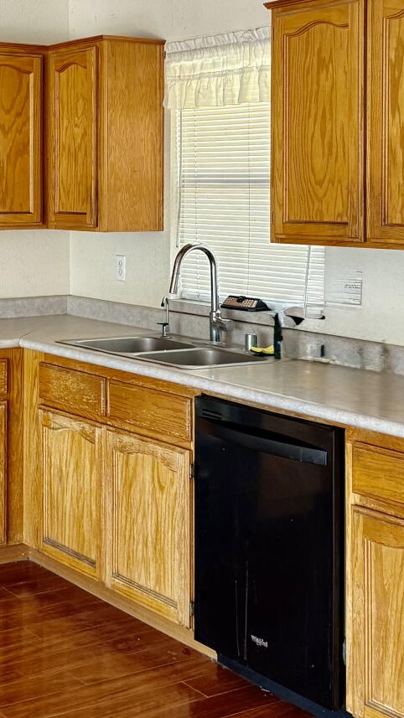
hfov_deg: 19.4
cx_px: 45
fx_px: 1162
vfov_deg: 33.9
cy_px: 208
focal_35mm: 61
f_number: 1.78
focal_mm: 6.76
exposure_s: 1/60
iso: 320
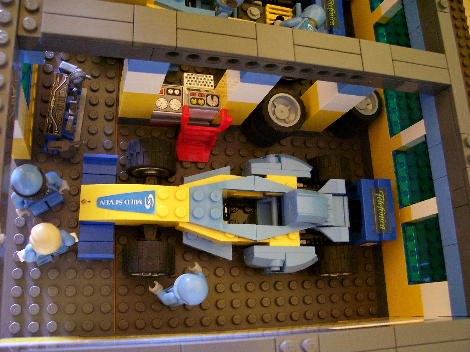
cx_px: 235
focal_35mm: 34
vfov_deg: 41.7
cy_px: 176
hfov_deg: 54.0
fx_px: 461
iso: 160
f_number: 2.7
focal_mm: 5.6
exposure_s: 1/8
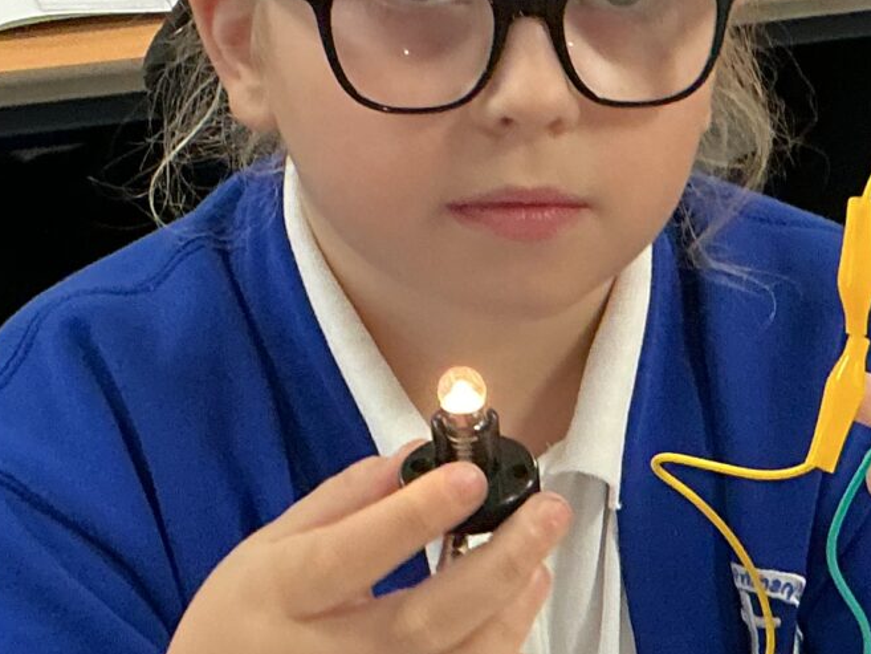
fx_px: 2844
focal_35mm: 113
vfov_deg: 13.1
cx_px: 748
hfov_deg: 17.2
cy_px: 387
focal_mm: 3
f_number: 1.8
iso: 125
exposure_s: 1/60
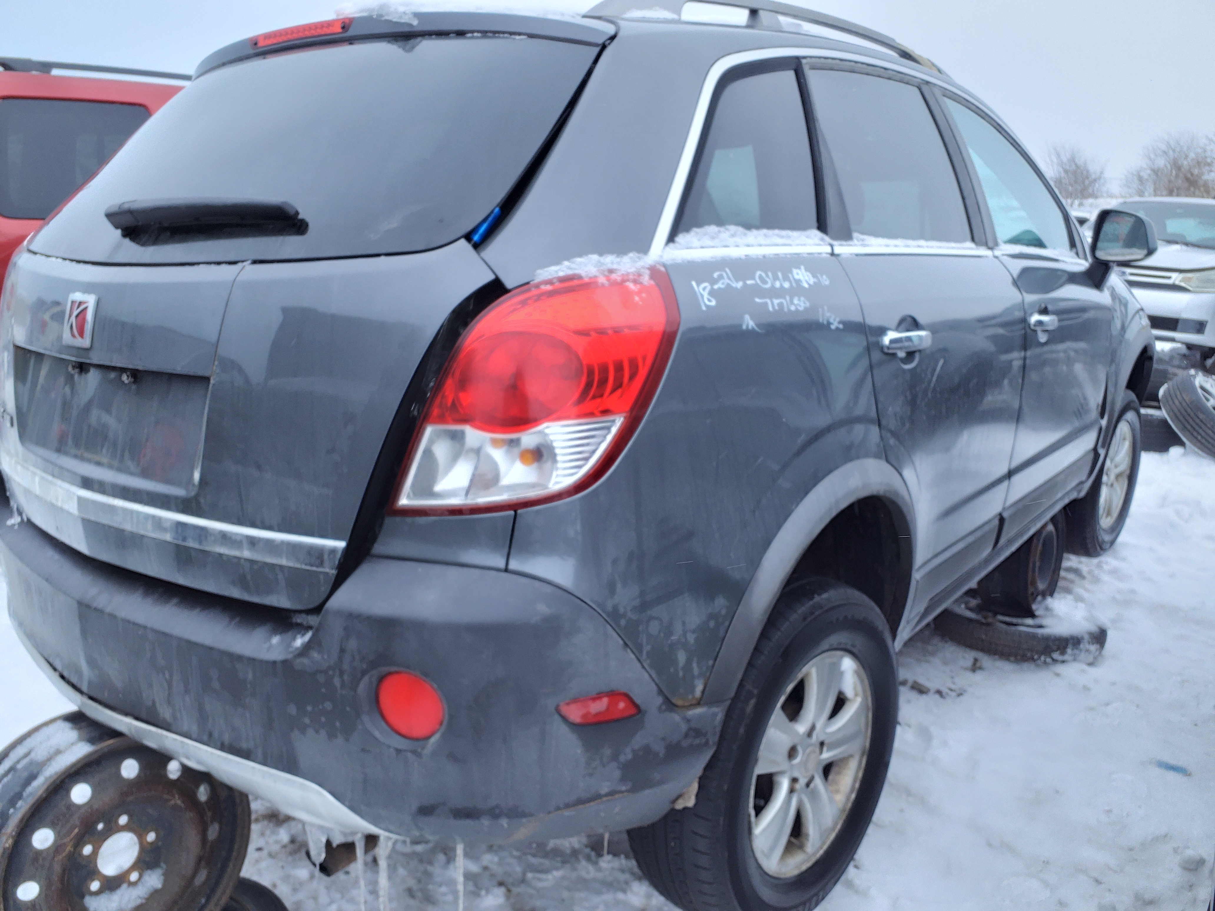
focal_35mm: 26
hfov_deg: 67.3
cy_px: 456
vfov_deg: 53.1
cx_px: 608
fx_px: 913
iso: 40
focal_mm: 3.58
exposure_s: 1/171
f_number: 1.9
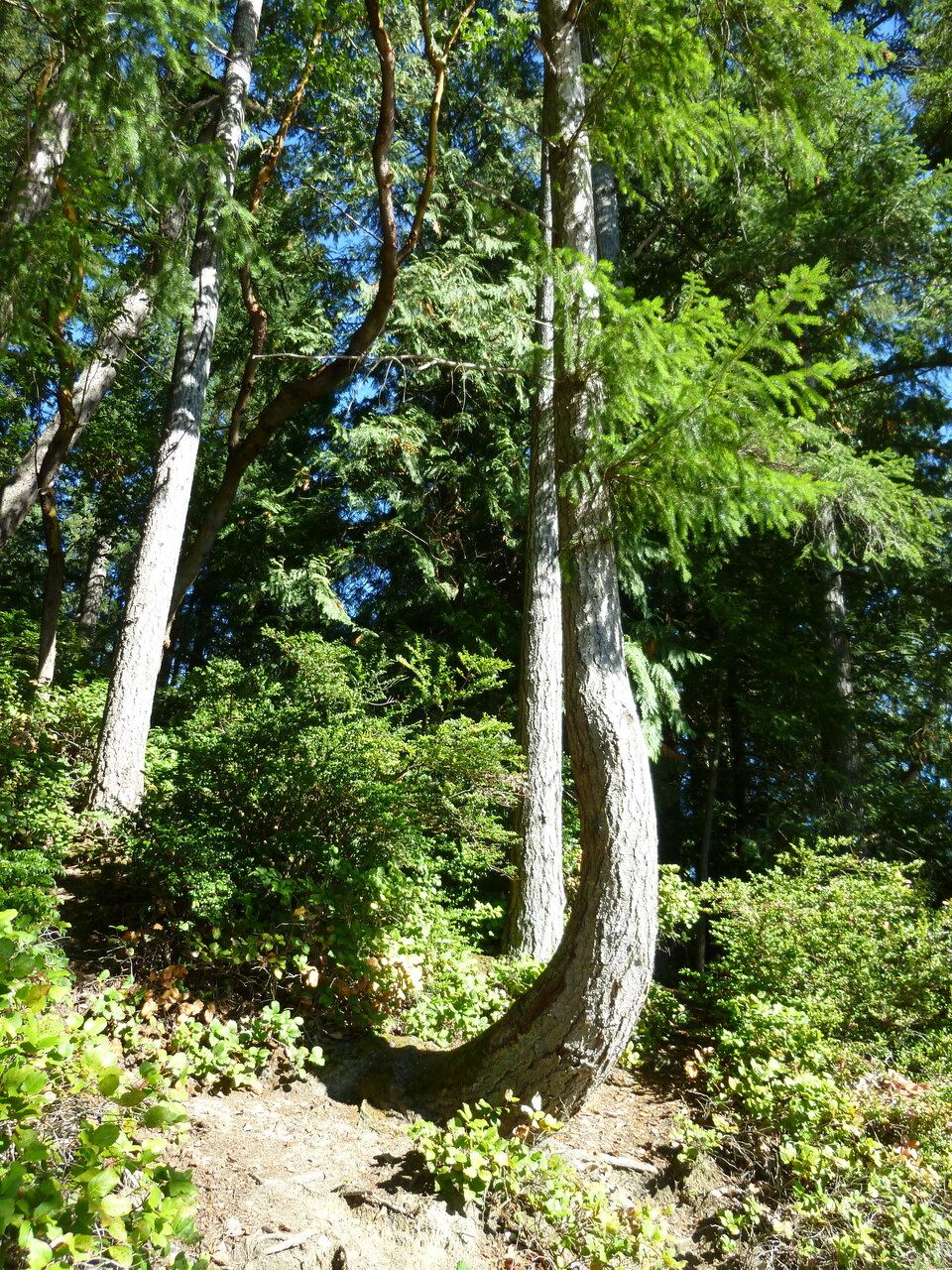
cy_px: 635
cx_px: 476
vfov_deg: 69.4
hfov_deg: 54.9
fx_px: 917
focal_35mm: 25
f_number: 3.3
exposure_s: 1/125
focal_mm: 4.5
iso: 80
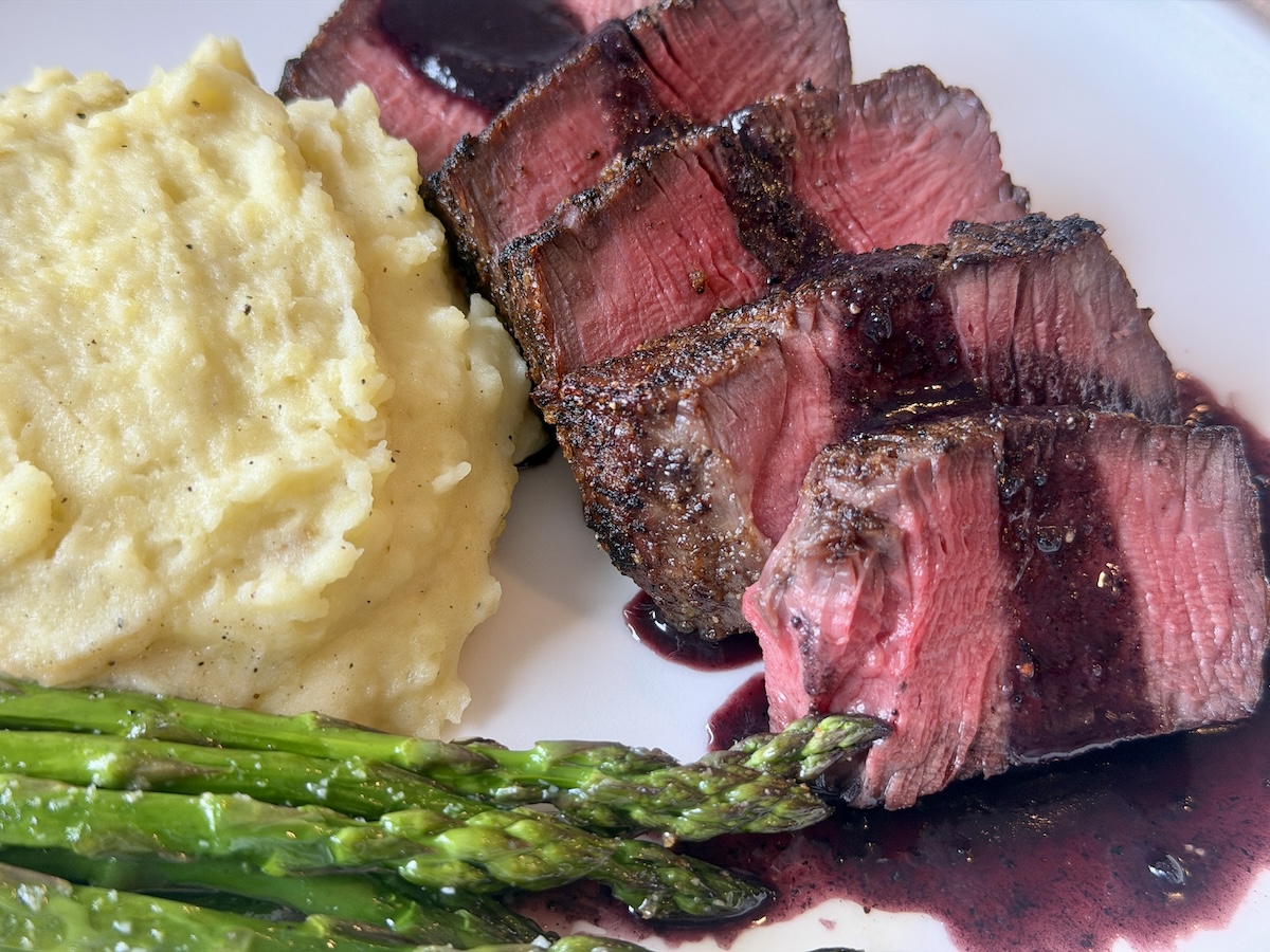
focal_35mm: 48
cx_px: 635
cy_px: 476
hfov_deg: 39.7
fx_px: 1761
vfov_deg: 30.3
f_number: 1.78
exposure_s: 1/60
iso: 50
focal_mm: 6.76
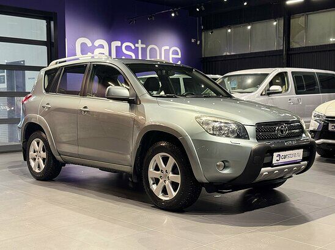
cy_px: 125
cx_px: 168
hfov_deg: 39.7
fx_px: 464
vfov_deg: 30.2
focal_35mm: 48
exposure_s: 1/50
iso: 160
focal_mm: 6.76
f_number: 1.78
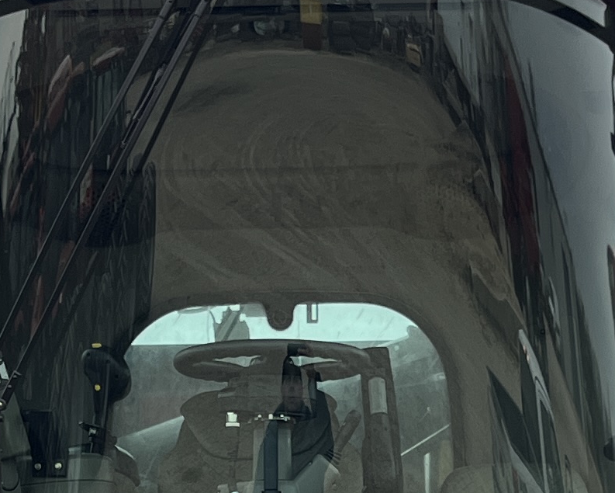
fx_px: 2349
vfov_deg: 11.0
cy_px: 945
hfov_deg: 14.9
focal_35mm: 129
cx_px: 250
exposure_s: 1/202
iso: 40
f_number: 1.6
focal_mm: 5.1
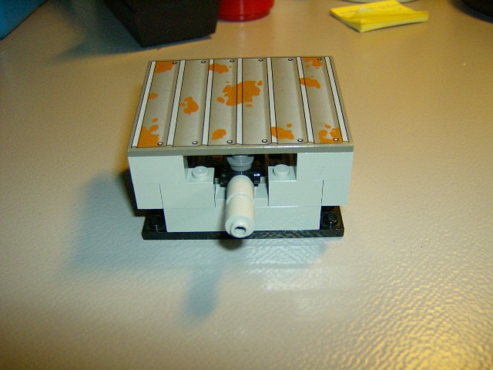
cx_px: 246
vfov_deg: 39.7
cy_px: 185
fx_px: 513
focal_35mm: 36
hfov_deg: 51.4
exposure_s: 1/60
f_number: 2.8
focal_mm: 6
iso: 200
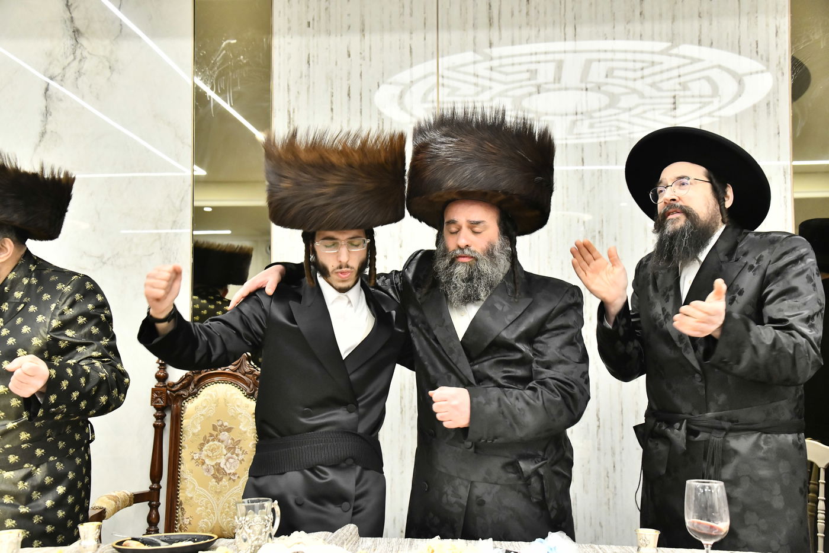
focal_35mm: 44
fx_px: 1013
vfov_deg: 30.5
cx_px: 414
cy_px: 276
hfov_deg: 44.5
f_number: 5.6
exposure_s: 1/160
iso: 4000
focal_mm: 44
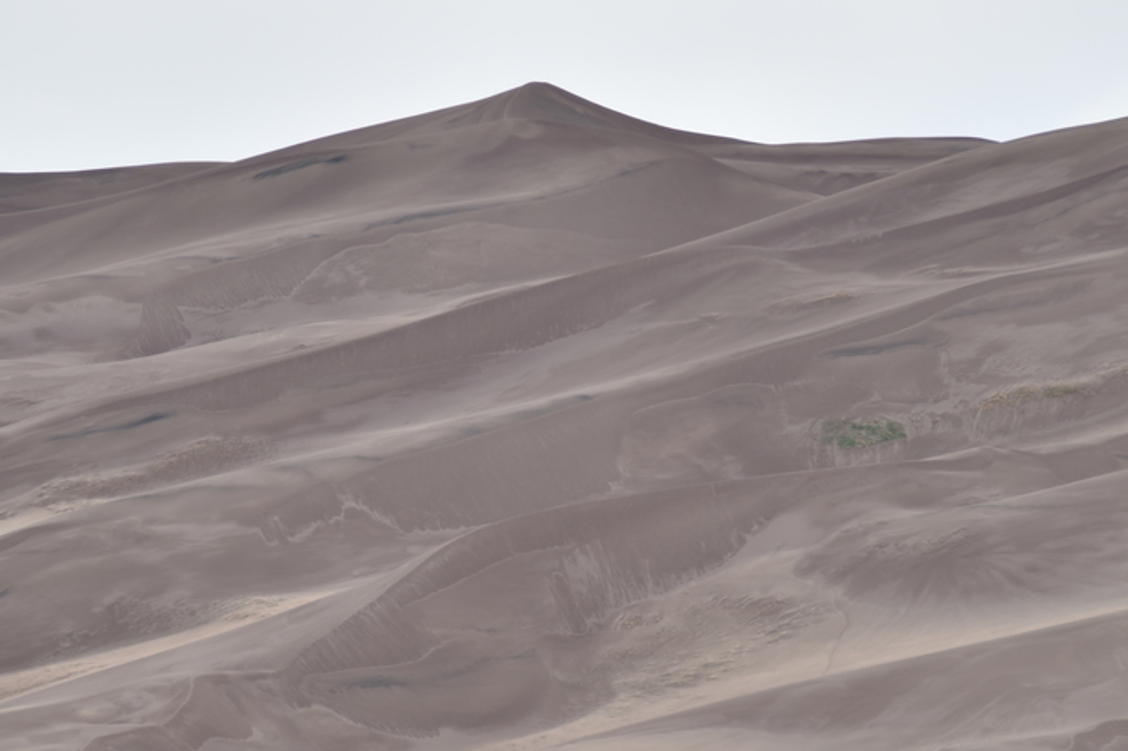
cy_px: 529
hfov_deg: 5.7
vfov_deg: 3.8
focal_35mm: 361
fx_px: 11308
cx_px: 509
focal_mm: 190
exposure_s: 1/400
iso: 110
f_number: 5.6
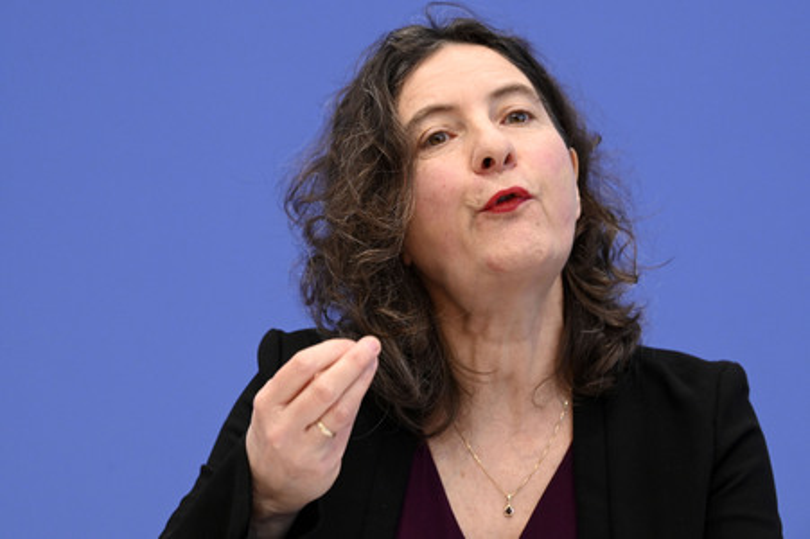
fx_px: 3148
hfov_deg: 14.7
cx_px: 405
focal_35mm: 140
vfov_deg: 9.8
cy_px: 270
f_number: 5.6
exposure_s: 1/640
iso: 5000
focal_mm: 140
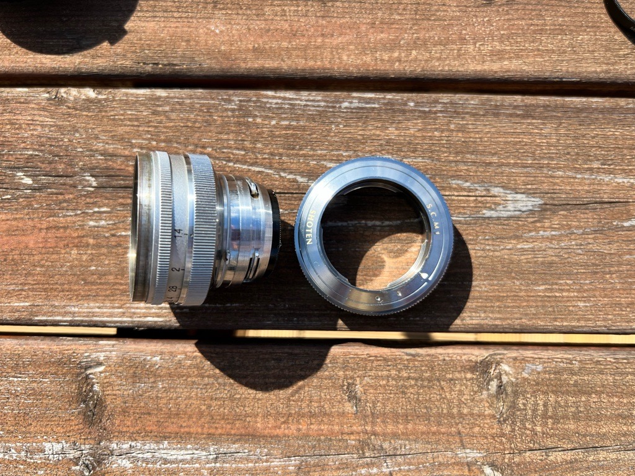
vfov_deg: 53.1
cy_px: 238
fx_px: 477
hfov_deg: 67.3
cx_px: 318
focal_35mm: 26
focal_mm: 5.7
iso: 50
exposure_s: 1/1698
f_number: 1.5
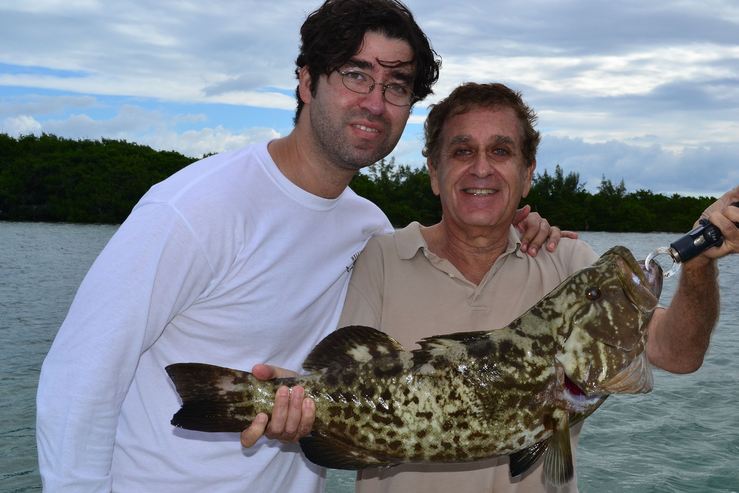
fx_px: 985
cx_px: 370
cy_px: 246
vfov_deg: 28.1
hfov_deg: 41.1
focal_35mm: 48
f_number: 14
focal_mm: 32
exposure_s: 1/200
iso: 400
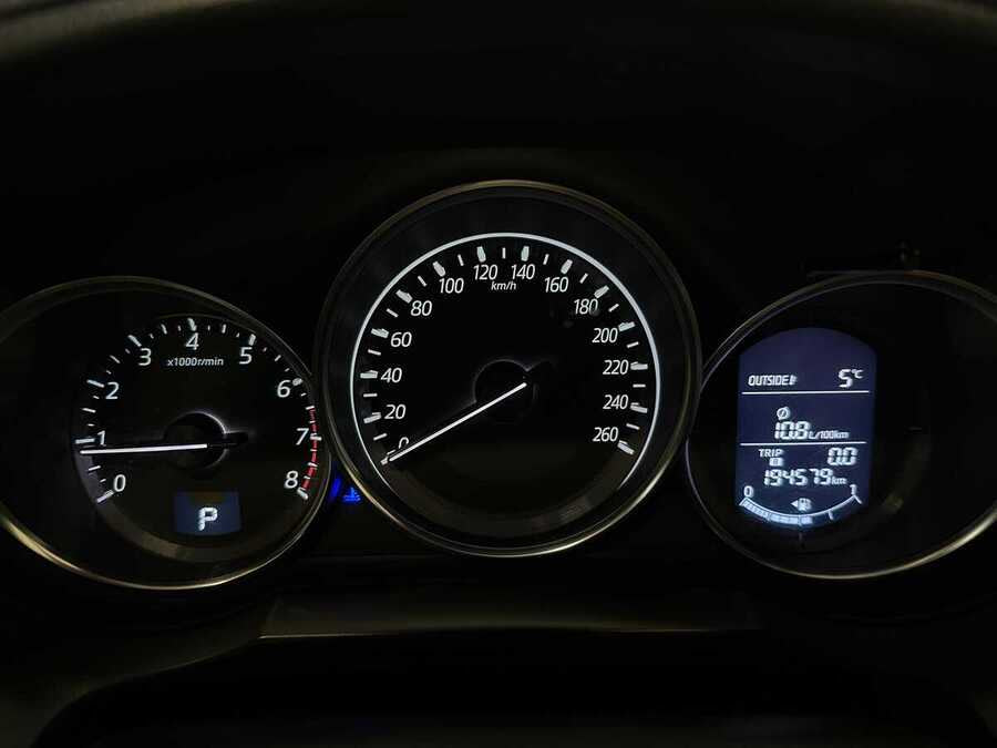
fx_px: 691
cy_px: 374
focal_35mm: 24
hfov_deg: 71.6
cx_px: 498
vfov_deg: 56.8
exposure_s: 1/56
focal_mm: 6.86
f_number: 1.78
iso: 400
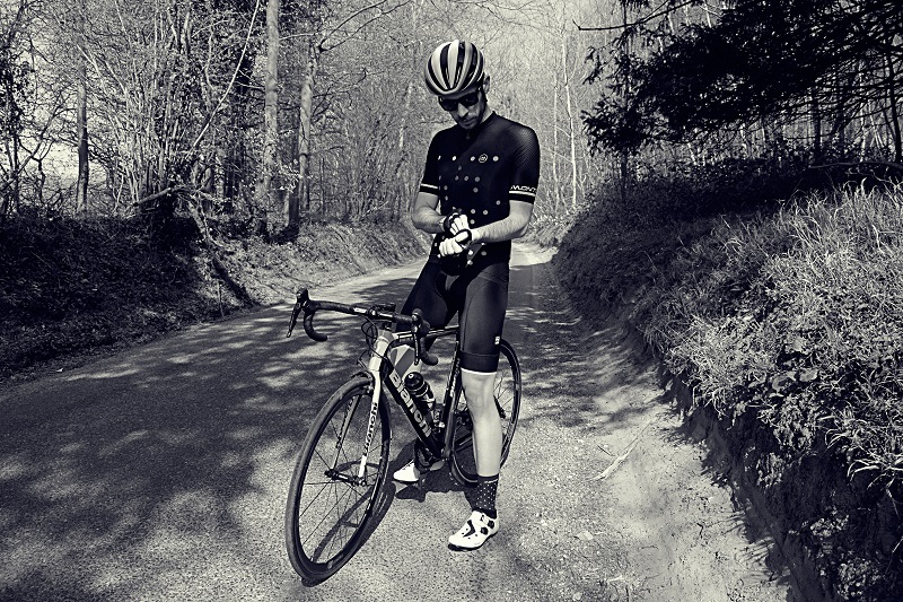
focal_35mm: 27
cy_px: 301
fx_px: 677
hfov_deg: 67.4
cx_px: 452
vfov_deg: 47.9
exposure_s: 1/400
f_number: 7.1
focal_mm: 18
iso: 400
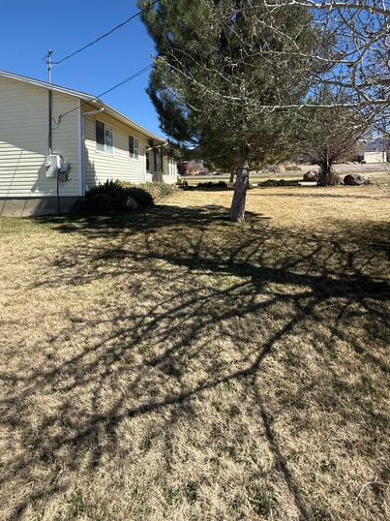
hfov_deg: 65.6
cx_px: 165
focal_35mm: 20
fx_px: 301
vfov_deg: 79.1
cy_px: 174
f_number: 2.2
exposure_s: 1/1613
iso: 50
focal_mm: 2.22
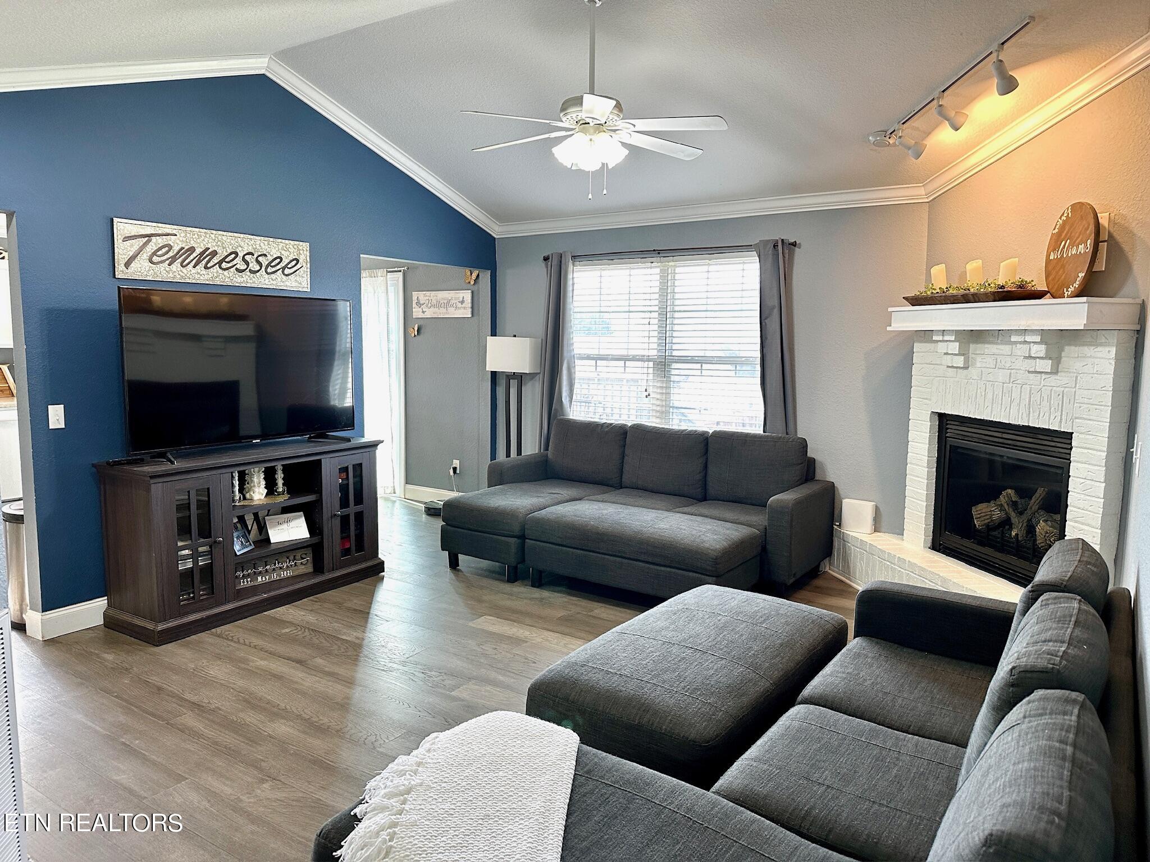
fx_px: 797
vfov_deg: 56.8
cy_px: 431
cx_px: 575
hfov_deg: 71.6
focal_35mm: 24
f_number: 1.78
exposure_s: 1/120
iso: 200
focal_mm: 6.86
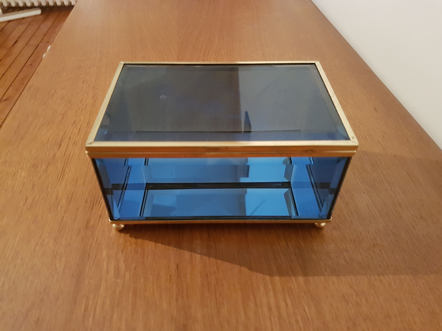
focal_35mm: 26
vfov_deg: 53.1
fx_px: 332
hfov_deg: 67.3
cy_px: 166
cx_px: 221
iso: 320
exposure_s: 1/10
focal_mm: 4.2
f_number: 1.7
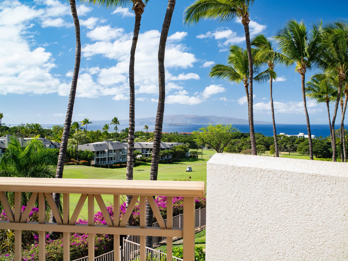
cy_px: 130
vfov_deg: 36.0
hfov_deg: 46.8
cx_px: 174
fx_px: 402
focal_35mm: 40
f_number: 8
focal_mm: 20
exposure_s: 1/250
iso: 400
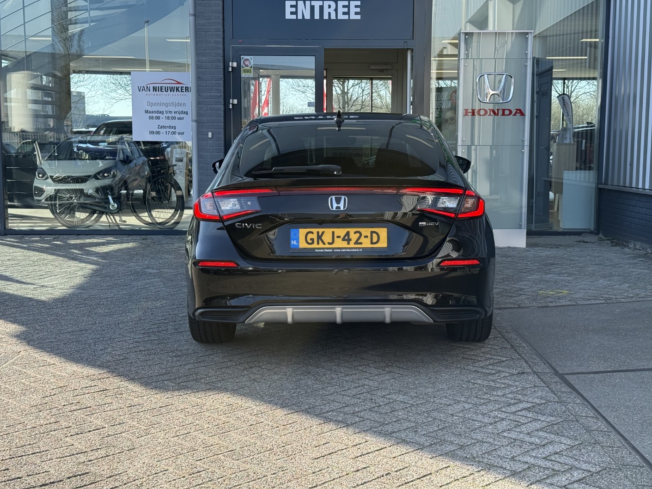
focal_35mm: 49
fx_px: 923
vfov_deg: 29.7
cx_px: 329
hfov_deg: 38.9
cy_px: 245
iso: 80
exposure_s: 1/1264
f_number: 1.78
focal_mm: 6.76
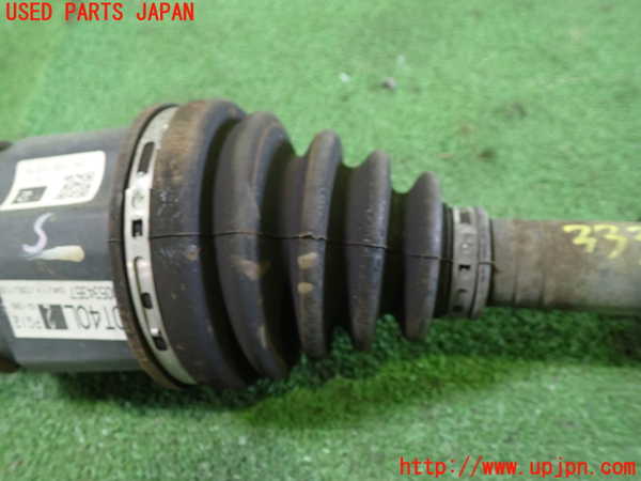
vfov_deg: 46.8
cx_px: 320
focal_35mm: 30
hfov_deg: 60.0
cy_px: 240
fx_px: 556
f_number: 2.3
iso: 800
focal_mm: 5.4
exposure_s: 1/25
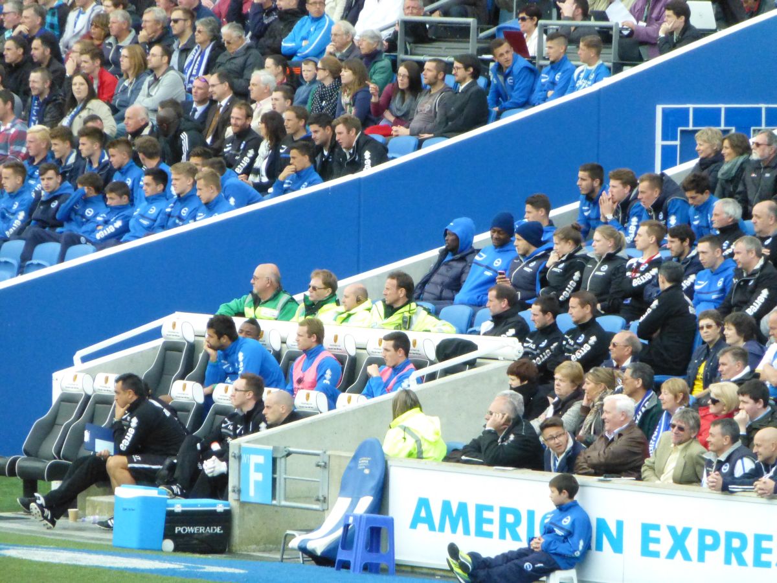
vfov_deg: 3.1
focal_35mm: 480
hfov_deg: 4.1
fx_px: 10774
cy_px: 292
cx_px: 388
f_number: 6.4
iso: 1600
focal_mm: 86
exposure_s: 1/800
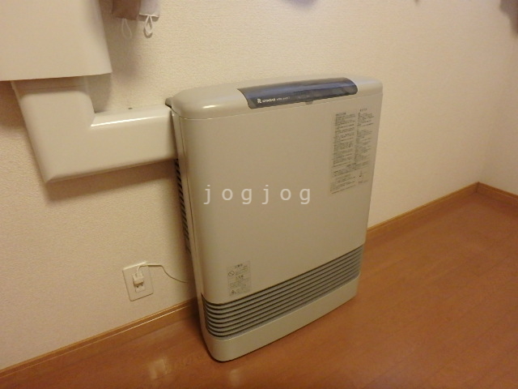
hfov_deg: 79.0
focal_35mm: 21
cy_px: 194
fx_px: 314
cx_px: 259
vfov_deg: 63.4
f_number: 3.5
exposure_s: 1/30
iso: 800
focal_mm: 3.7
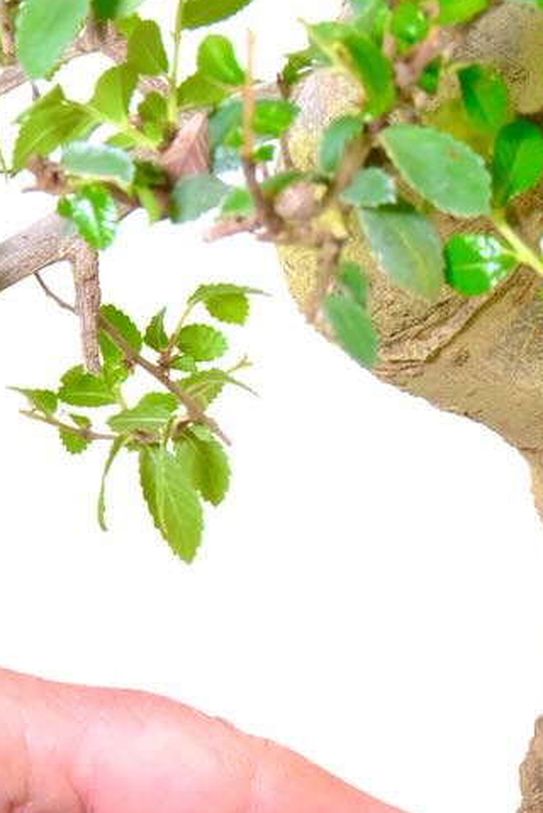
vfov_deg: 3.0
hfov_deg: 2.0
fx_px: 15633
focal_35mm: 692
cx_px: 553
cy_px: 302
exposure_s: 1/10
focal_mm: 172.4
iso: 4000
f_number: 14
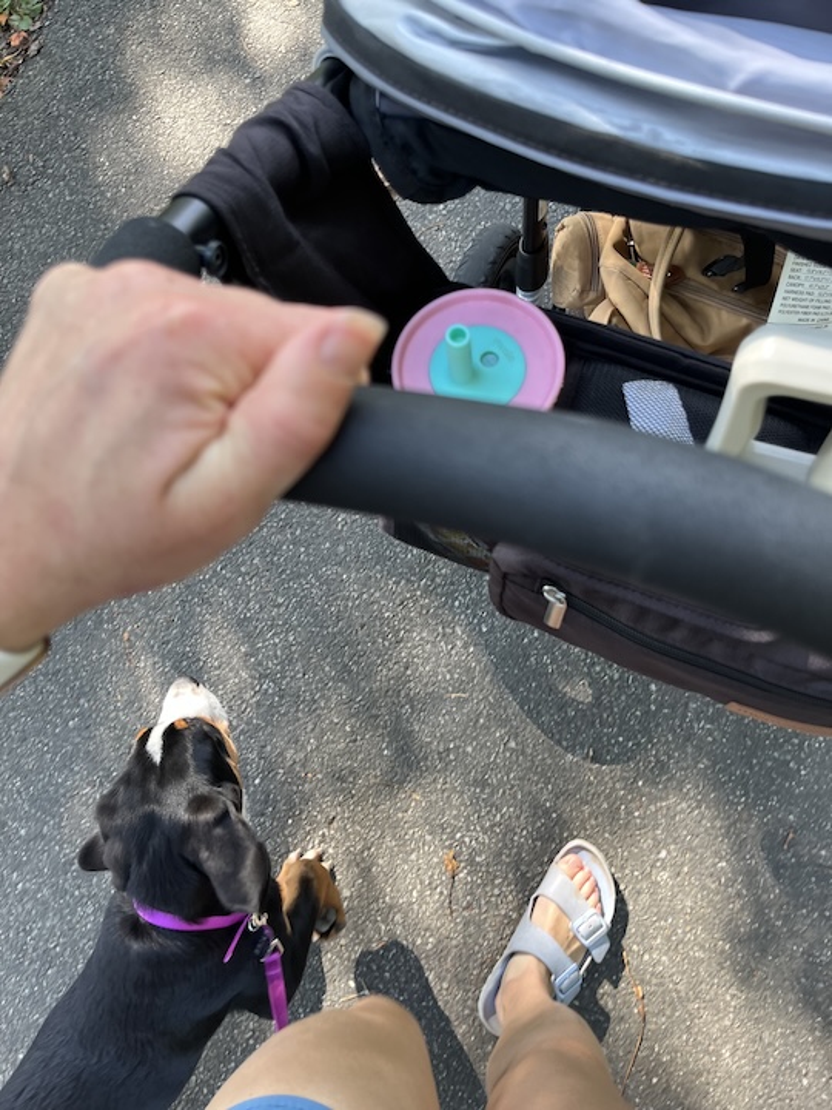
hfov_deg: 53.1
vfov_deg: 67.3
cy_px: 555
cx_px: 416
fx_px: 833
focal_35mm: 26
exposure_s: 1/121
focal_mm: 5.1
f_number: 1.6
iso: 50
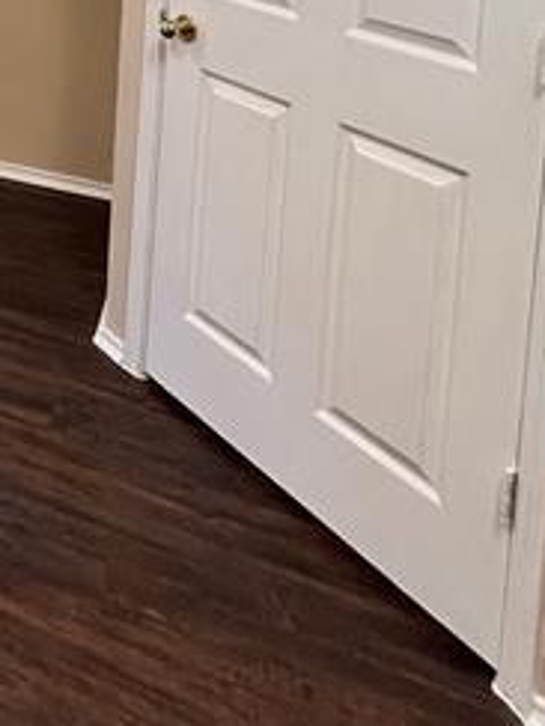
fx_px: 861
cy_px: -152
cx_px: -286
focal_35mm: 41
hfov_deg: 25.6
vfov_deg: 35.6
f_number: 1.8
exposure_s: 1/120
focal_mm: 1.57
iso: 250
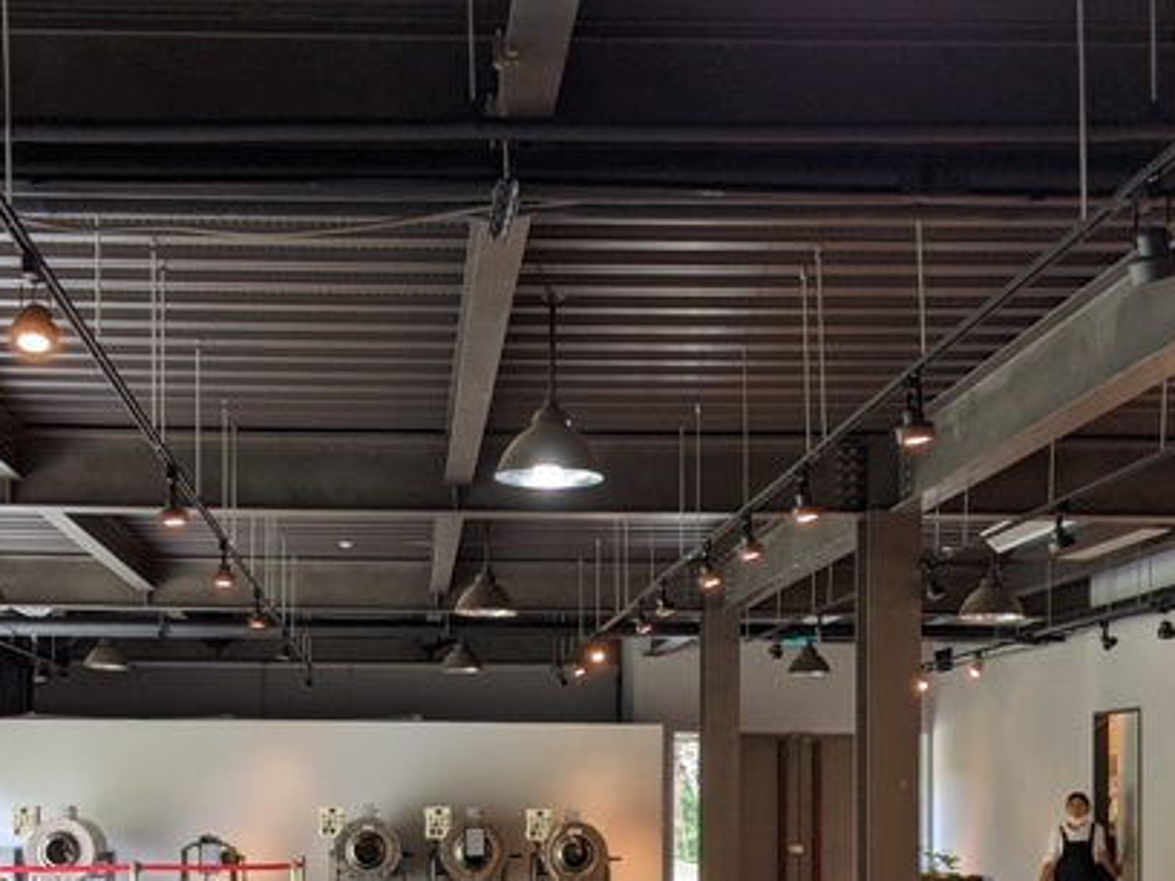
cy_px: 746
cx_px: 449
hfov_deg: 36.0
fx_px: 1799
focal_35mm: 53
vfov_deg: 26.8
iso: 53
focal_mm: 4.38
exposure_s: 1/60
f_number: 1.73
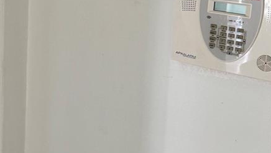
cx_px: 60
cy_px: 26
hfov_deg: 28.8
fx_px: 517
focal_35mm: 72
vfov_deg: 16.6
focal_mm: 6.76
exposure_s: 1/64
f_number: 1.78
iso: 200
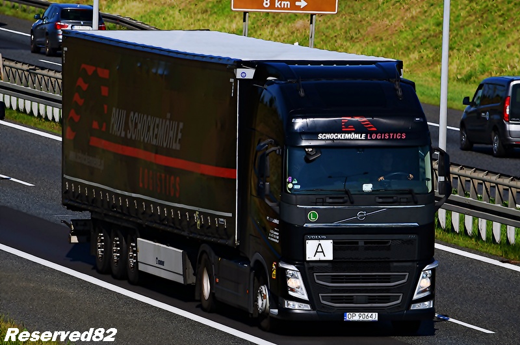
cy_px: 172
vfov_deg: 3.0
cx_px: 260
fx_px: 6487
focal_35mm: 450
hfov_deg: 4.6
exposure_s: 1/800
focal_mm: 300
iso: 100
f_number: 8
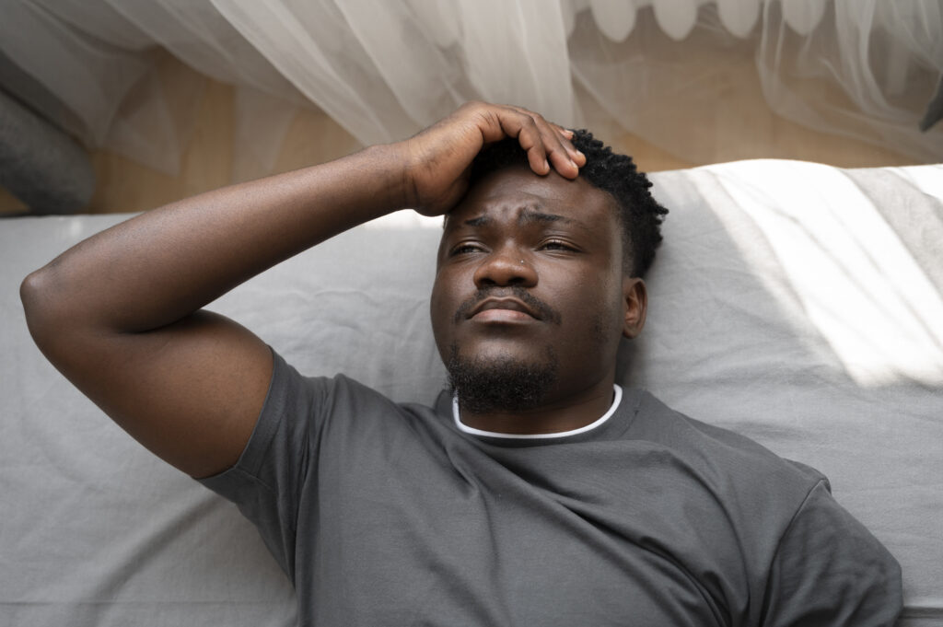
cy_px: 314
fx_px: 1282
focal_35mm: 49
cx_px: 472
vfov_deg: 27.5
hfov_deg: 40.4
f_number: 3.5
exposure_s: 1/400
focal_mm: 49
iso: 500
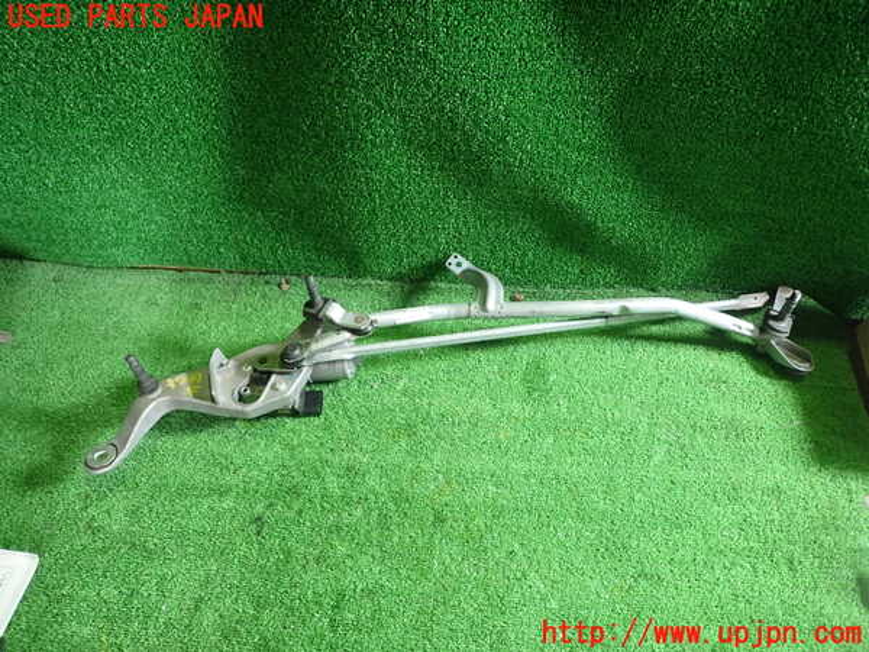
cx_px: 434
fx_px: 628
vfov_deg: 54.9
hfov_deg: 69.4
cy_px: 326
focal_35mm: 25
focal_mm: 4.5
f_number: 2
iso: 200
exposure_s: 1/30
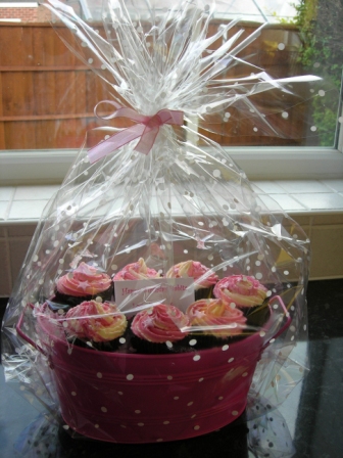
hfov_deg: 35.1
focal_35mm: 41
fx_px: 542
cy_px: 229
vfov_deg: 45.8
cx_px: 172
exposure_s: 1/78.1
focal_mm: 8.5
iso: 64
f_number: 2.9
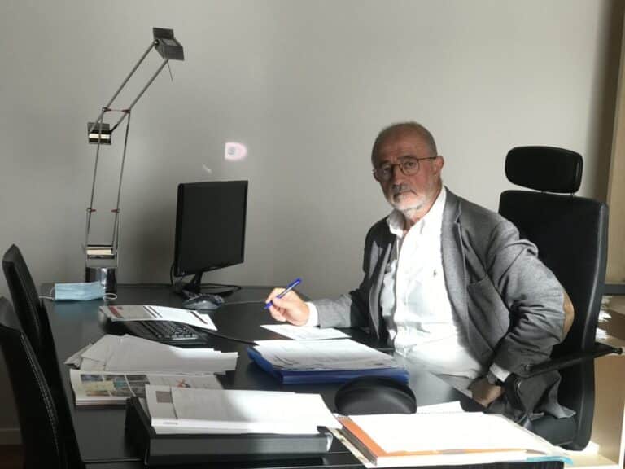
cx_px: 312
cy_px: 234
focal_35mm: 57
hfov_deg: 33.8
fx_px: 1029
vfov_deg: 25.7
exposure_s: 1/50
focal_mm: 6.6
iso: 32
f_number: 2.8
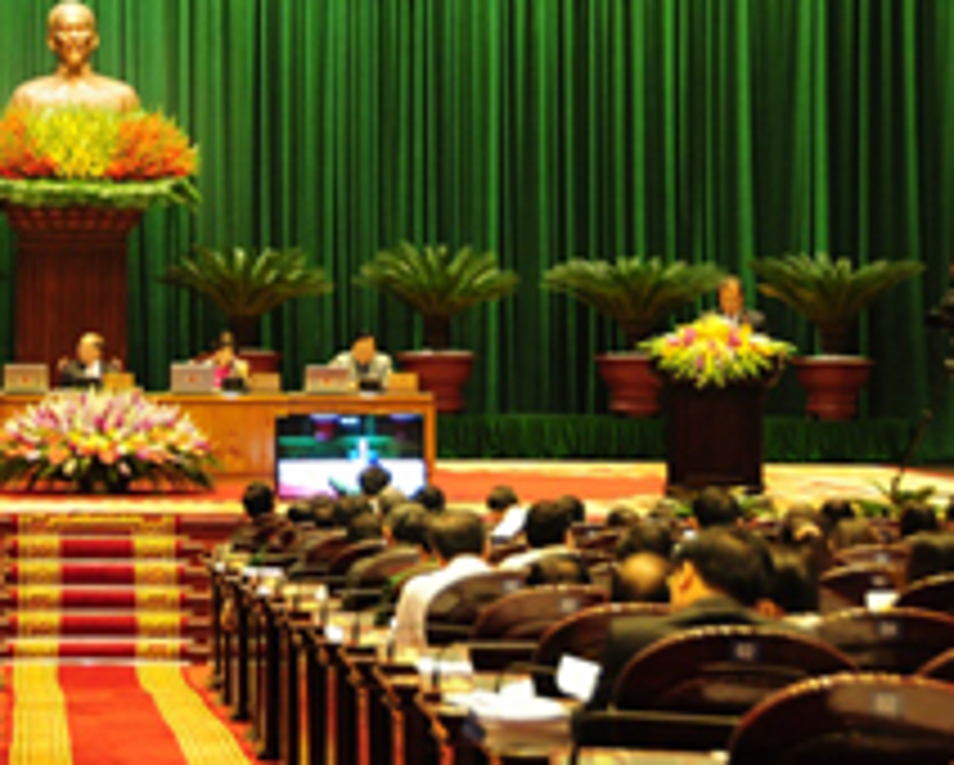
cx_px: 122
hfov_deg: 13.1
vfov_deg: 10.6
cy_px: 171
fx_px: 4123
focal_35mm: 146
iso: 1000
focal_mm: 55
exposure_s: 1/20
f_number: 4.8
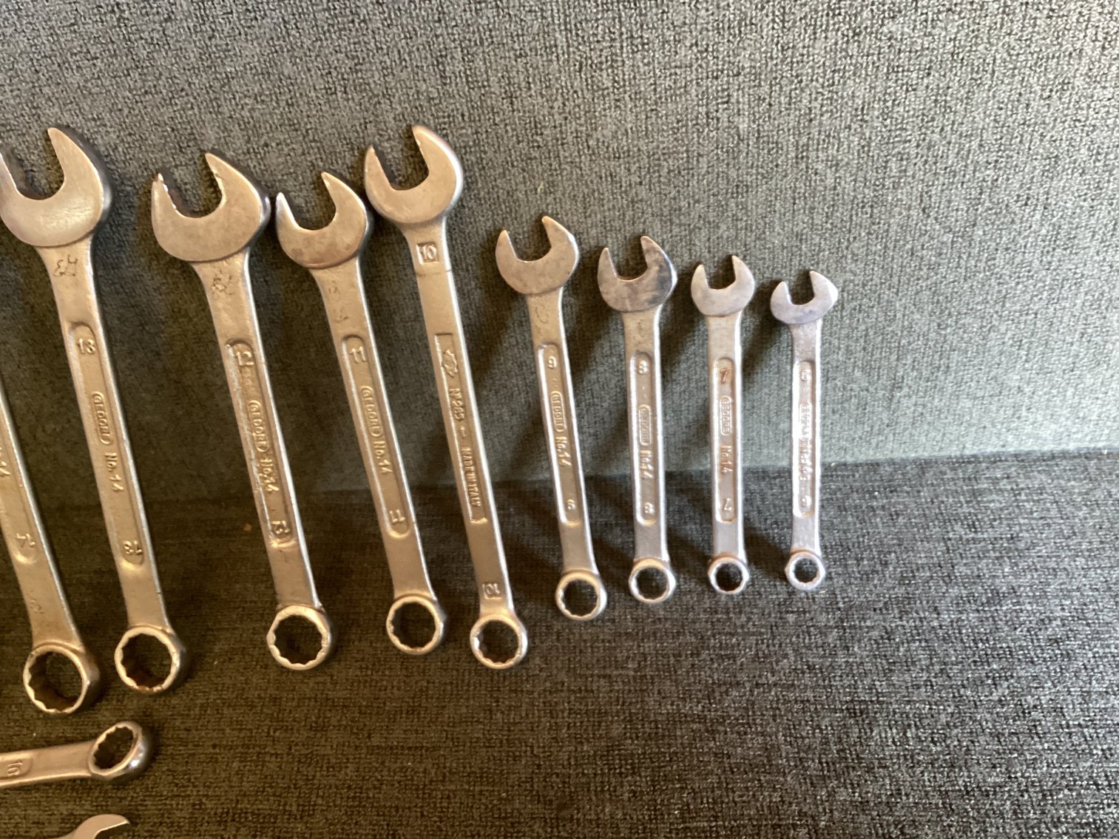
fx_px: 1002
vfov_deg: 45.4
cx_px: 560
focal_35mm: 31
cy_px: 420
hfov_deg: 58.3
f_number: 2.4
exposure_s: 1/33
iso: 250
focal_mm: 3.3
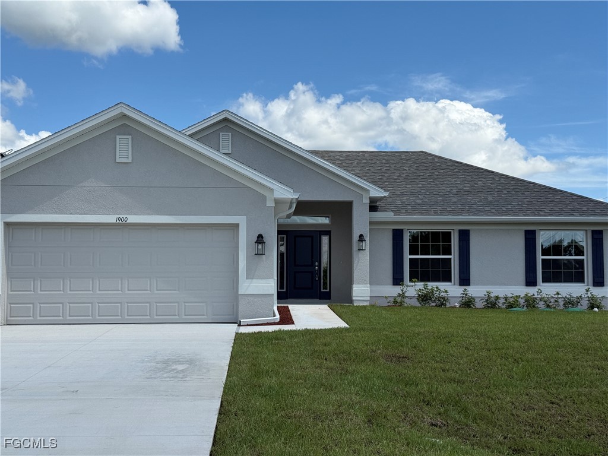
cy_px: 228
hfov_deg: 39.7
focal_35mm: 48
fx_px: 843
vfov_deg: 30.3
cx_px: 304
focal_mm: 6.76
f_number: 1.78
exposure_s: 1/7143
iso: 80
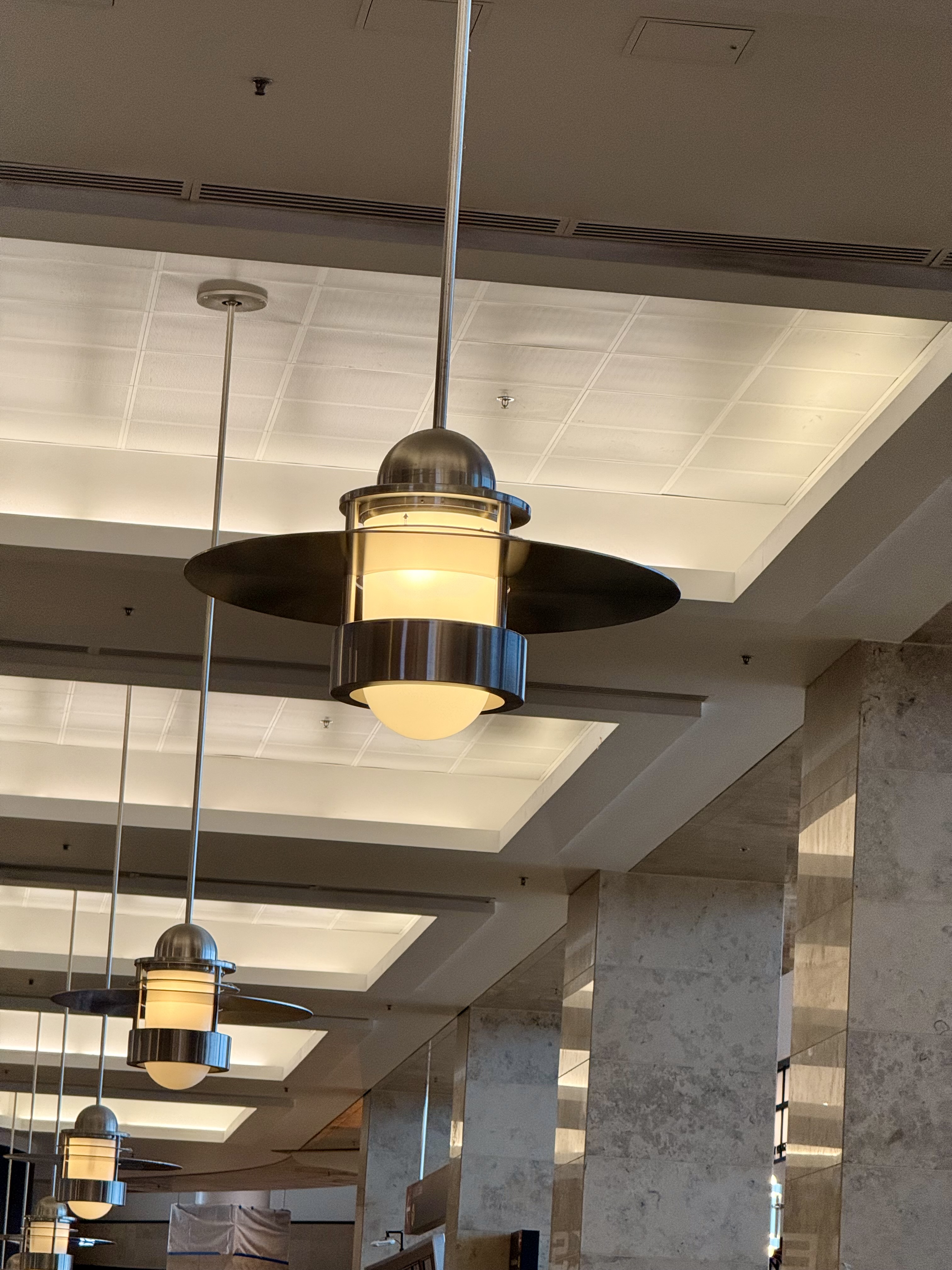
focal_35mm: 120
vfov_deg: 16.4
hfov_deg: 12.3
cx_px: 476
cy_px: 635
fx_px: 4400
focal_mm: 15.66
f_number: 2.8
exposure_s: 1/120
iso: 200
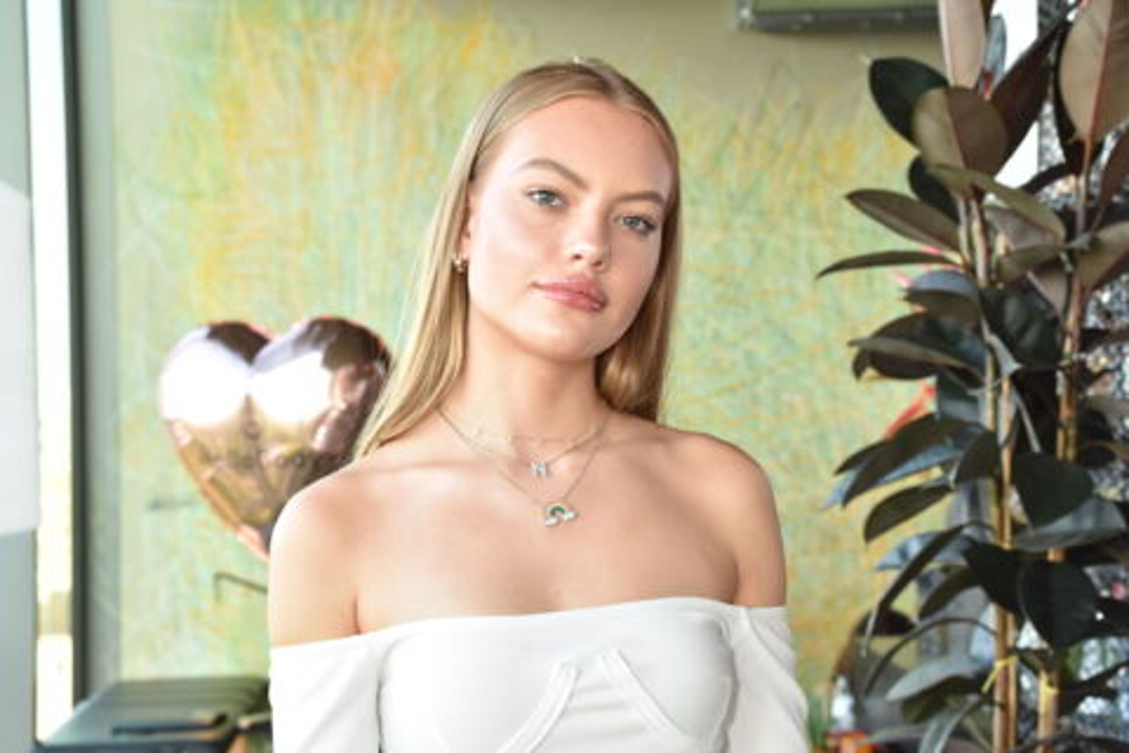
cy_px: 376
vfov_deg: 18.2
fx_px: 2352
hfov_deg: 27.0
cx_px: 564
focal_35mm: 75
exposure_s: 1/100
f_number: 5.6
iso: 640
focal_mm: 50
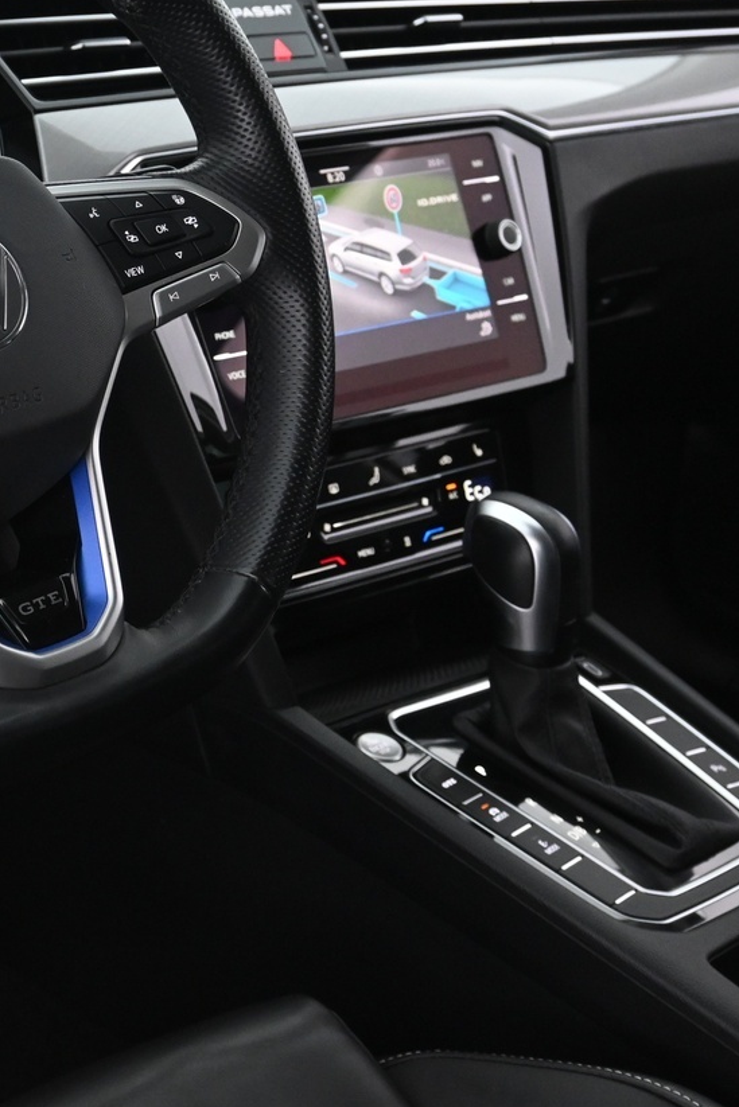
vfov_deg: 31.6
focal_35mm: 63
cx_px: -105
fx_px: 1954
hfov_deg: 20.3
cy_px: 471
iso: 1600
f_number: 4
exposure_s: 1/30
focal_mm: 21.5
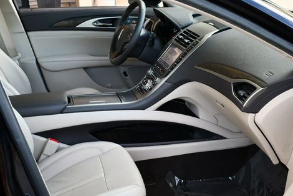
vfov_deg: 27.4
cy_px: 125
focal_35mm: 49
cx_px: 148
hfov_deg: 40.3
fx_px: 399
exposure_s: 1/250
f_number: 3.5
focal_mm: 18
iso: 500
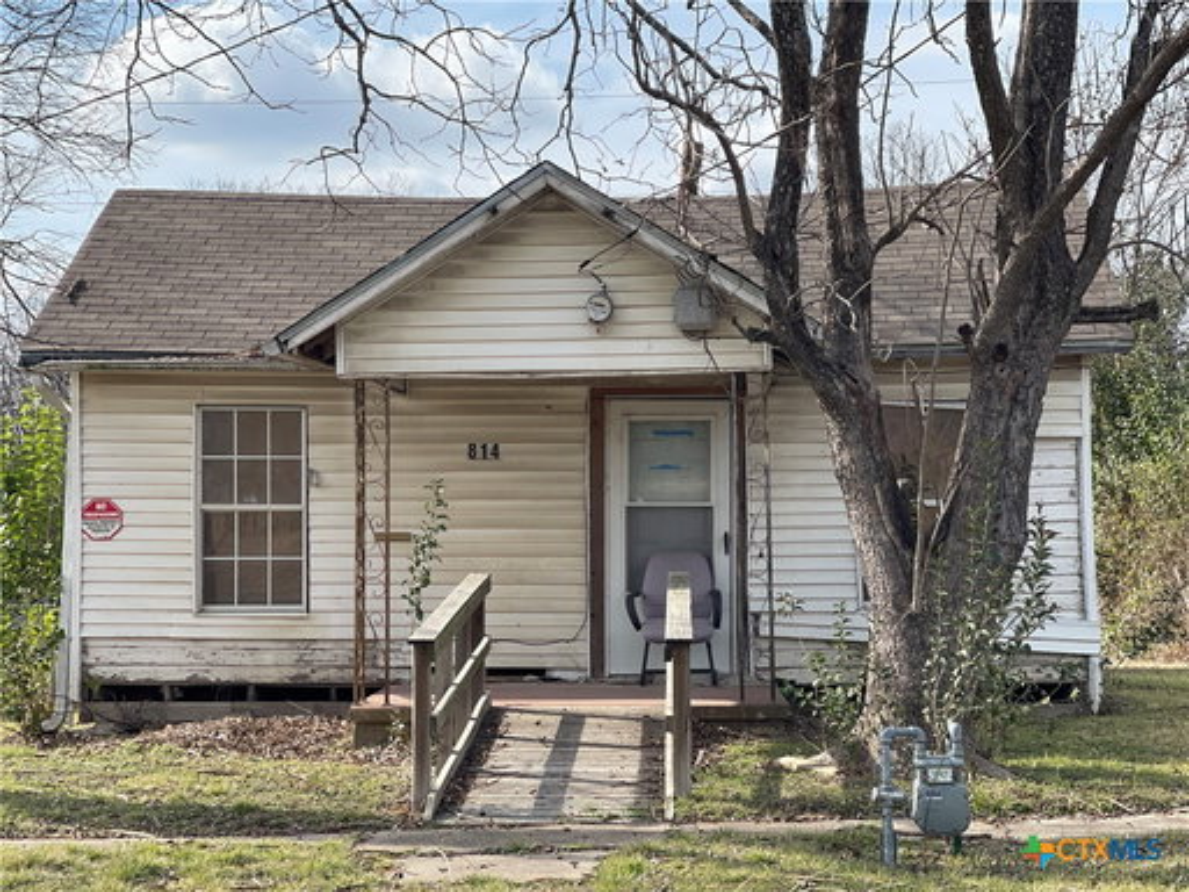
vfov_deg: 22.9
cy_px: 446
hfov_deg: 30.3
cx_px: 594
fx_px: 2198
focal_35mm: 64
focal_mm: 7.5
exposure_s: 1/747
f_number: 2.2
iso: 32
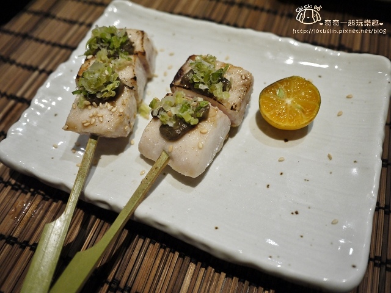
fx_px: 316
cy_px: 146
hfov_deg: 63.4
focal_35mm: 28
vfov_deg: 49.7
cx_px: 196
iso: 400
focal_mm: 14
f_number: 2.5
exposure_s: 1/50
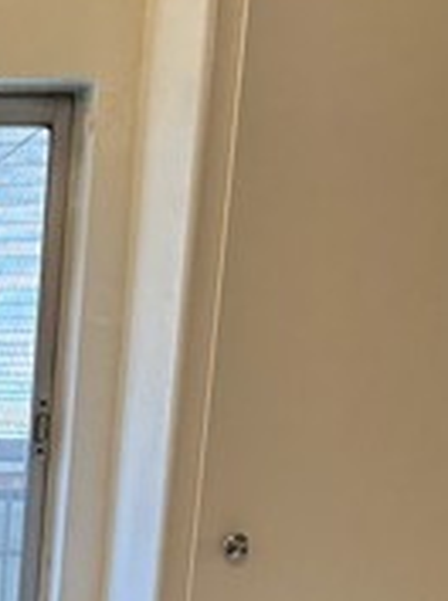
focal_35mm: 87
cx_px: -265
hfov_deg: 15.4
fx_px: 1507
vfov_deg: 18.3
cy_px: 1049
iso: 125
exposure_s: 1/120
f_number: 1.78
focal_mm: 6.86
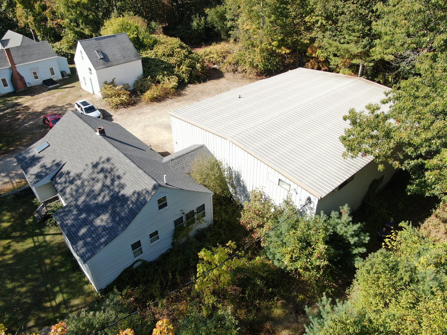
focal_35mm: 24
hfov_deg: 71.6
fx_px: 310
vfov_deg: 56.8
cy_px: 168
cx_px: 224
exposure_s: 1/500
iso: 100
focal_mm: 4.39
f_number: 2.8
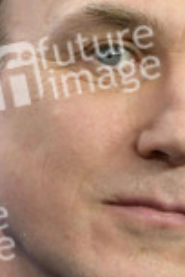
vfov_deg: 4.0
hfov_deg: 2.6
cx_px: 121
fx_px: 4023
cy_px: 159
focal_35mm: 522
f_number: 5.6
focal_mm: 200
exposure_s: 1/200
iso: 1600
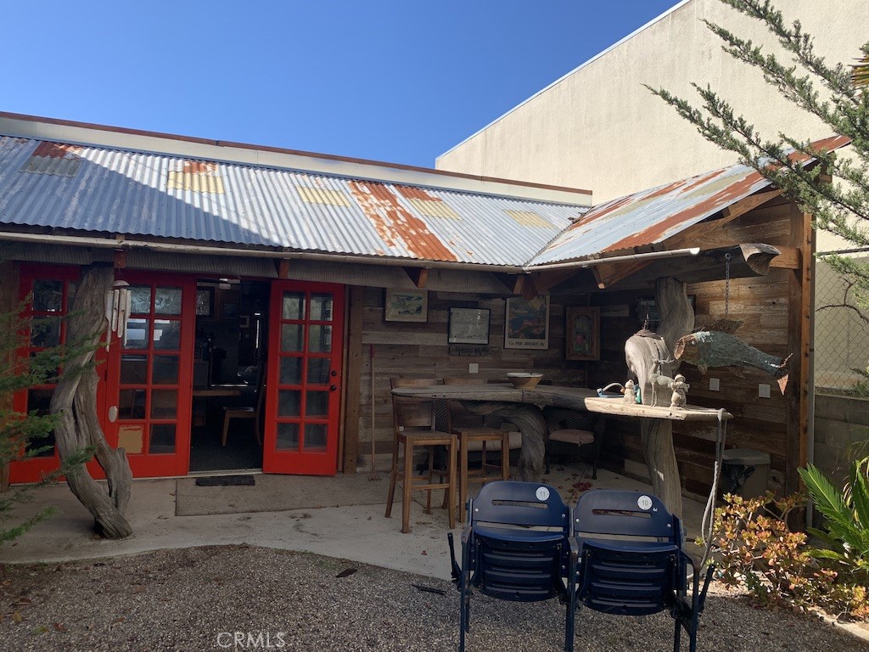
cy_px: 326
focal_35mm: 26
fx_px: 653
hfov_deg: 67.3
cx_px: 434
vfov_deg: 53.1
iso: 25
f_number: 1.8
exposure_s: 1/1536
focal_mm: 4.25
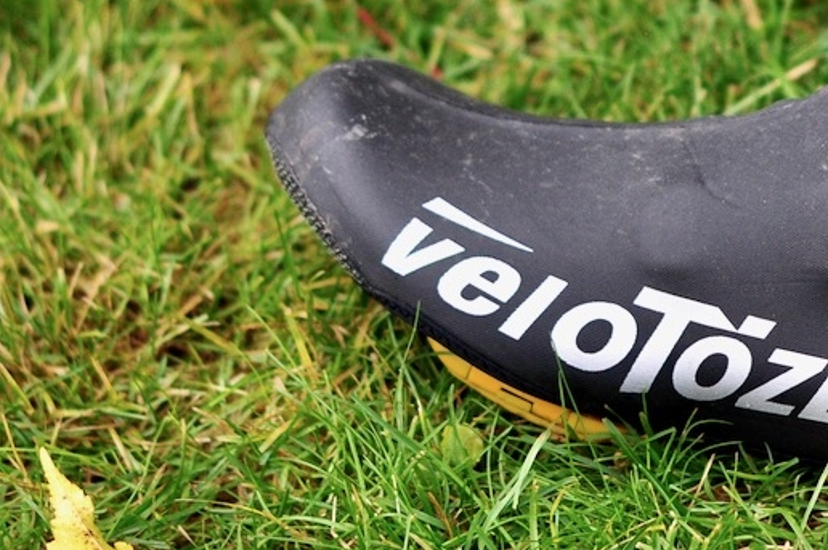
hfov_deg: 11.0
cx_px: 733
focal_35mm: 186
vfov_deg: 7.3
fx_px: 4274
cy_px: -14
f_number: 2.2
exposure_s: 1/640
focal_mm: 50
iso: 400
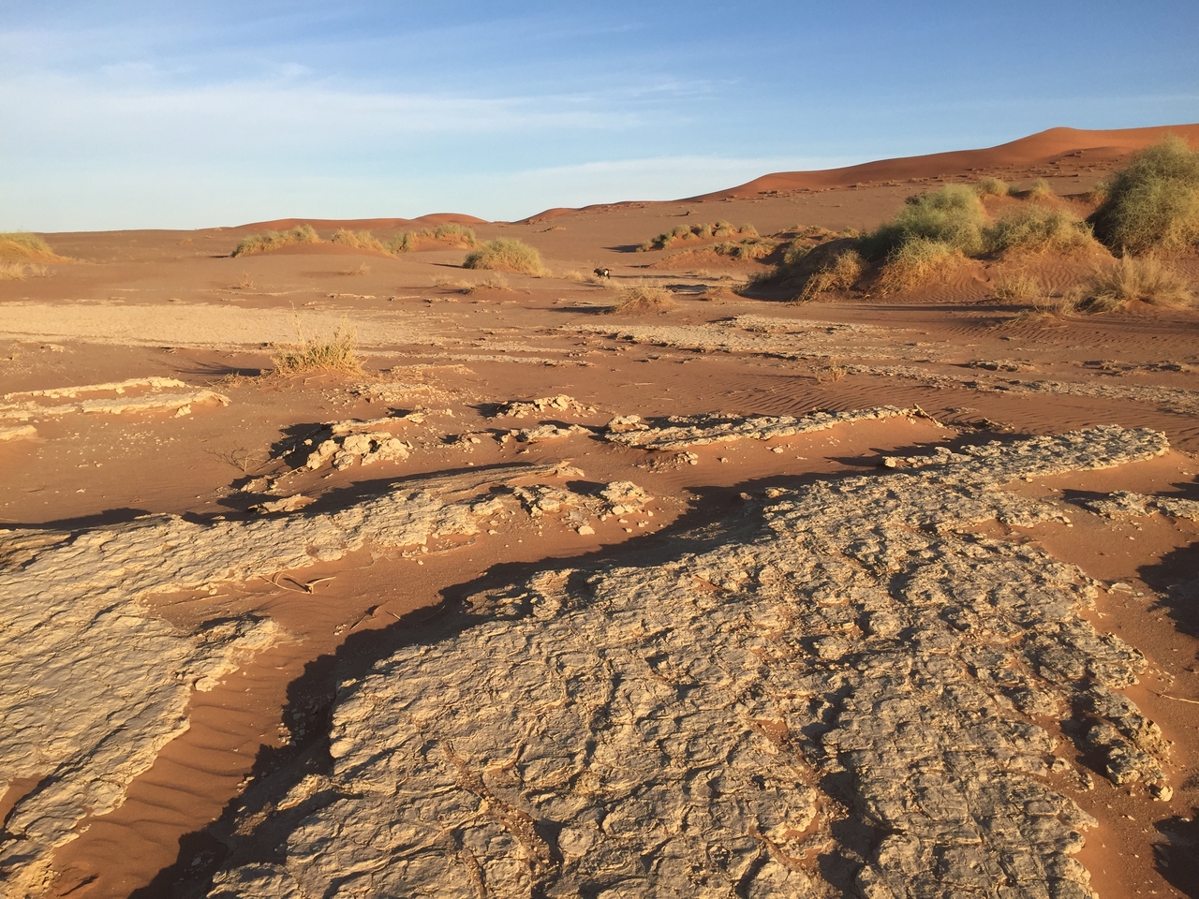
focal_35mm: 29
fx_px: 1004
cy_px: 450
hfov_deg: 61.7
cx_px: 600
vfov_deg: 48.2
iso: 32
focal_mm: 4.15
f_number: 2.2
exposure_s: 1/1522
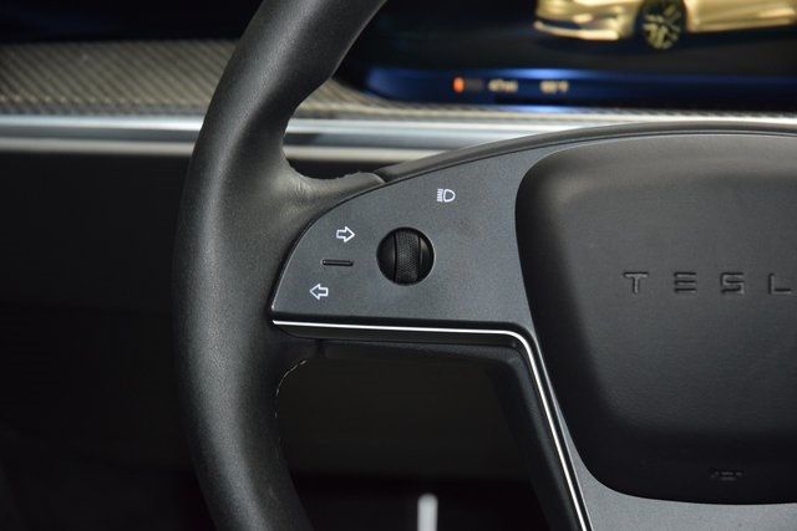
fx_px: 2325
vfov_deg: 13.0
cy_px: 266
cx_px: 398
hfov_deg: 19.5
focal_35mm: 105
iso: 1800
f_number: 4.5
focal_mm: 70
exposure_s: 1/20
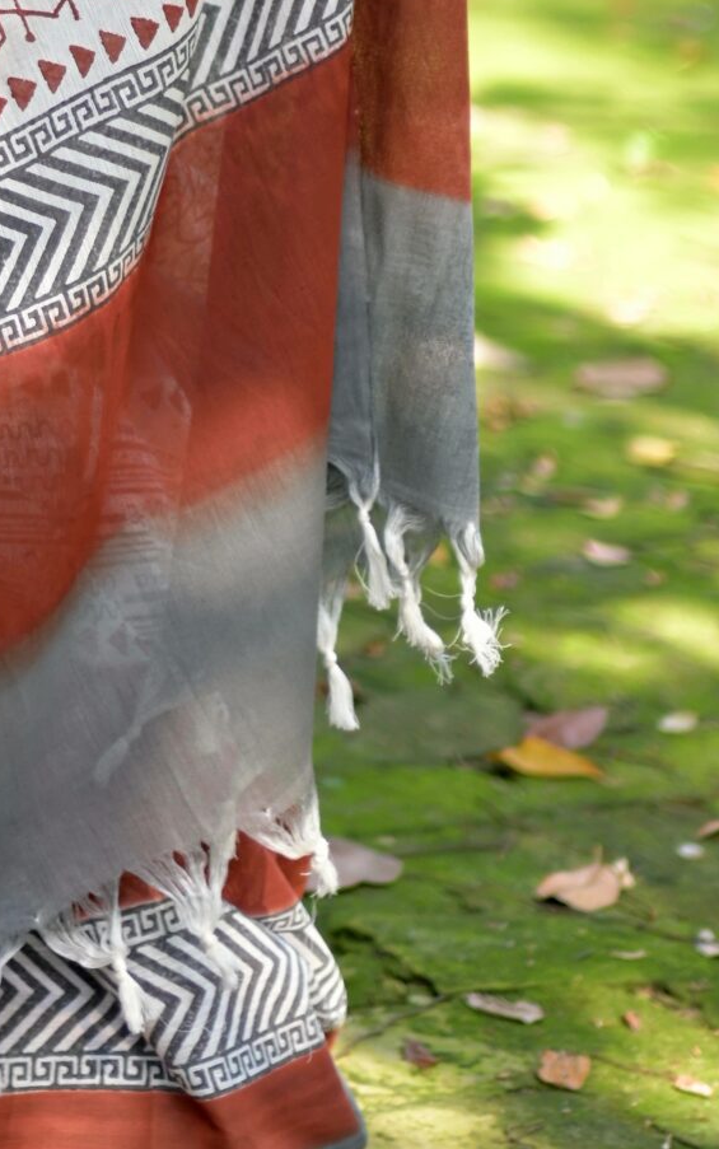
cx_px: -219
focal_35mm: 133
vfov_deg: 15.3
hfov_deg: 9.7
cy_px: -106
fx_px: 4175
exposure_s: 1/500
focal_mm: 35
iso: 160
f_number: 1.4
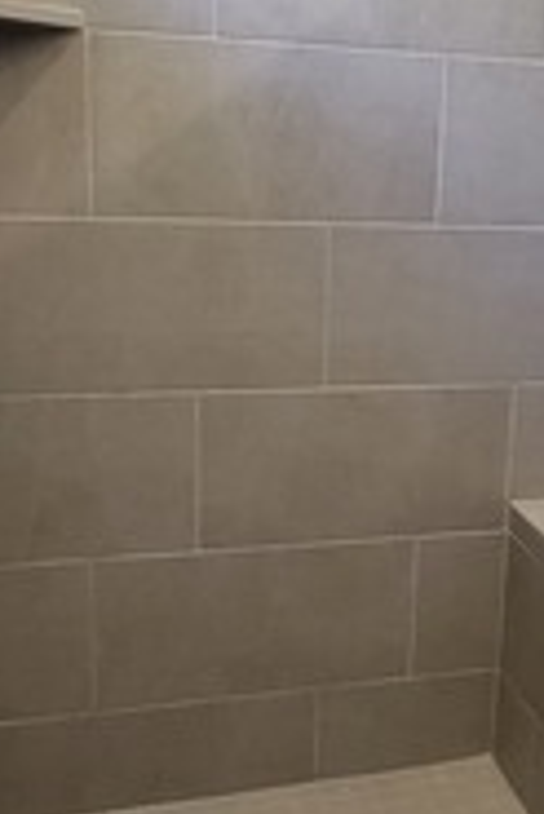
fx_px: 1063
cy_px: 349
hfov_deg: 27.6
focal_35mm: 47
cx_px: 491
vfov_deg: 41.8
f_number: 2.2
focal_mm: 1.74
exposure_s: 1/60
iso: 125
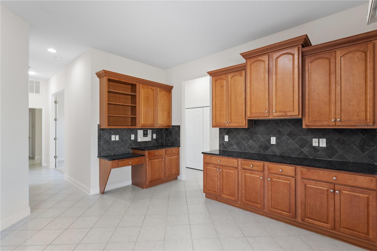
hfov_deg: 93.3
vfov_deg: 70.4
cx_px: 188
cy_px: 126
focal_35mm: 17
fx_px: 178
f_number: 8
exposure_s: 1/8
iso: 640
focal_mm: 17
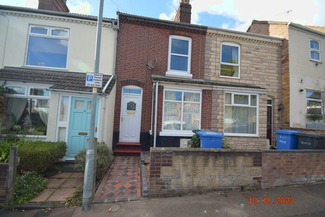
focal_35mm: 15
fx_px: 135
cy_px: 108
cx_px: 162
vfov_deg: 77.4
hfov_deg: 100.4
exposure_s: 1/800
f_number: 3.5
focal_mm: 10
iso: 200
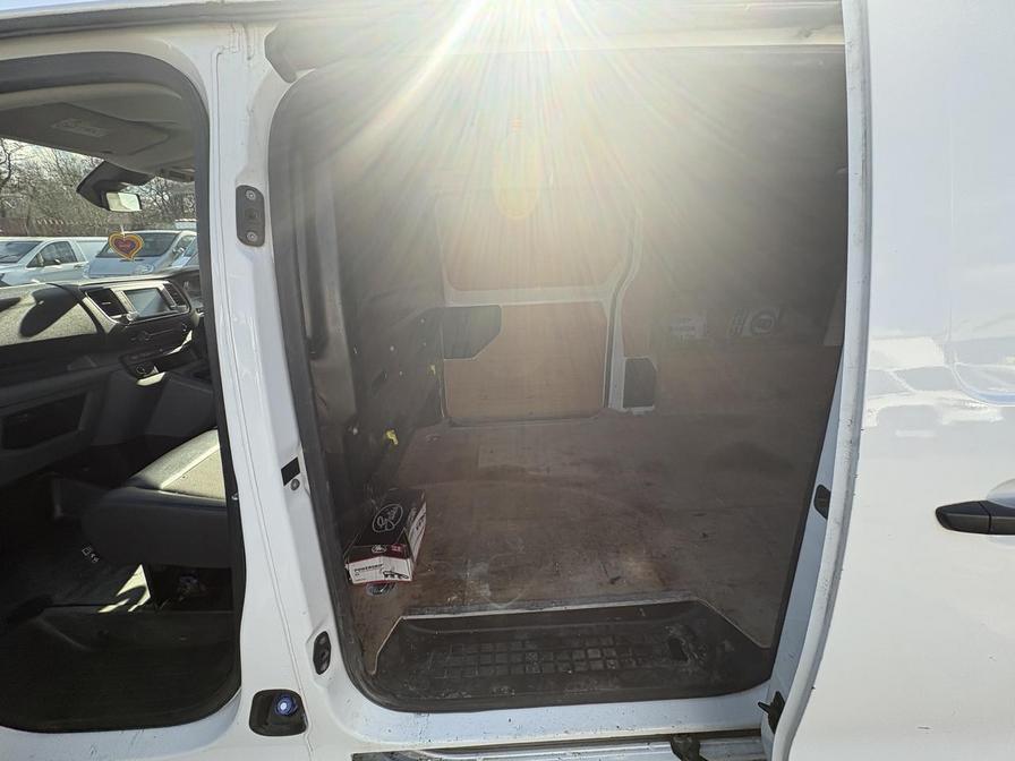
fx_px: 411
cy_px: 380
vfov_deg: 85.7
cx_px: 508
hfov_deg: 102.1
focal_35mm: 14
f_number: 2.2
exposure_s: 1/311
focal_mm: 2.22
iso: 40
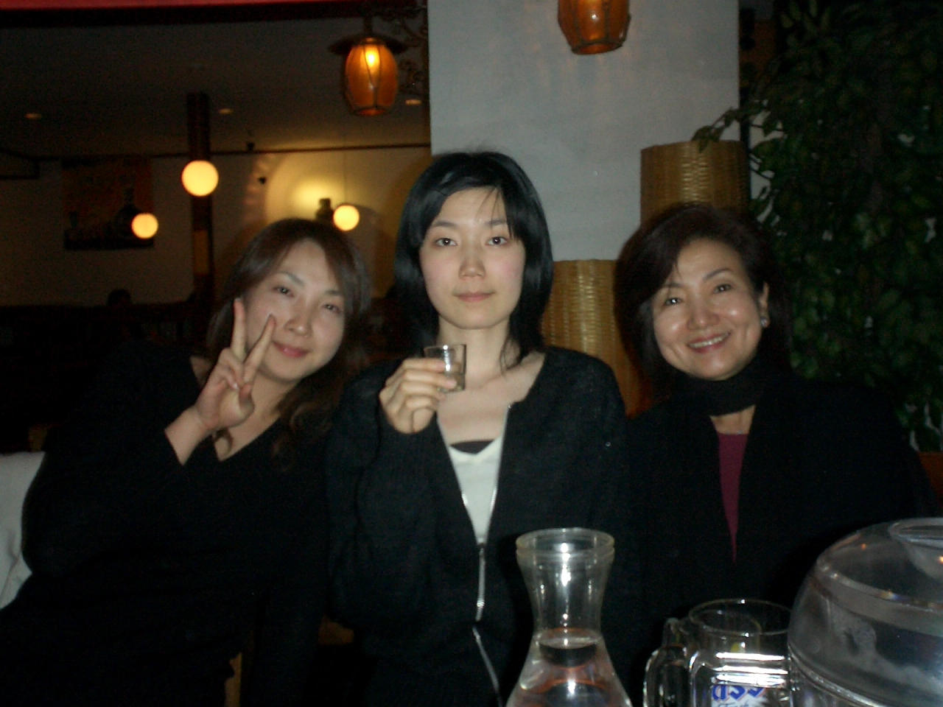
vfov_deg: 38.7
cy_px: 354
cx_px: 472
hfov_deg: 50.1
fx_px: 1008
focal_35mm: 37
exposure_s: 1/40
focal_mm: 5.6
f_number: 3.5
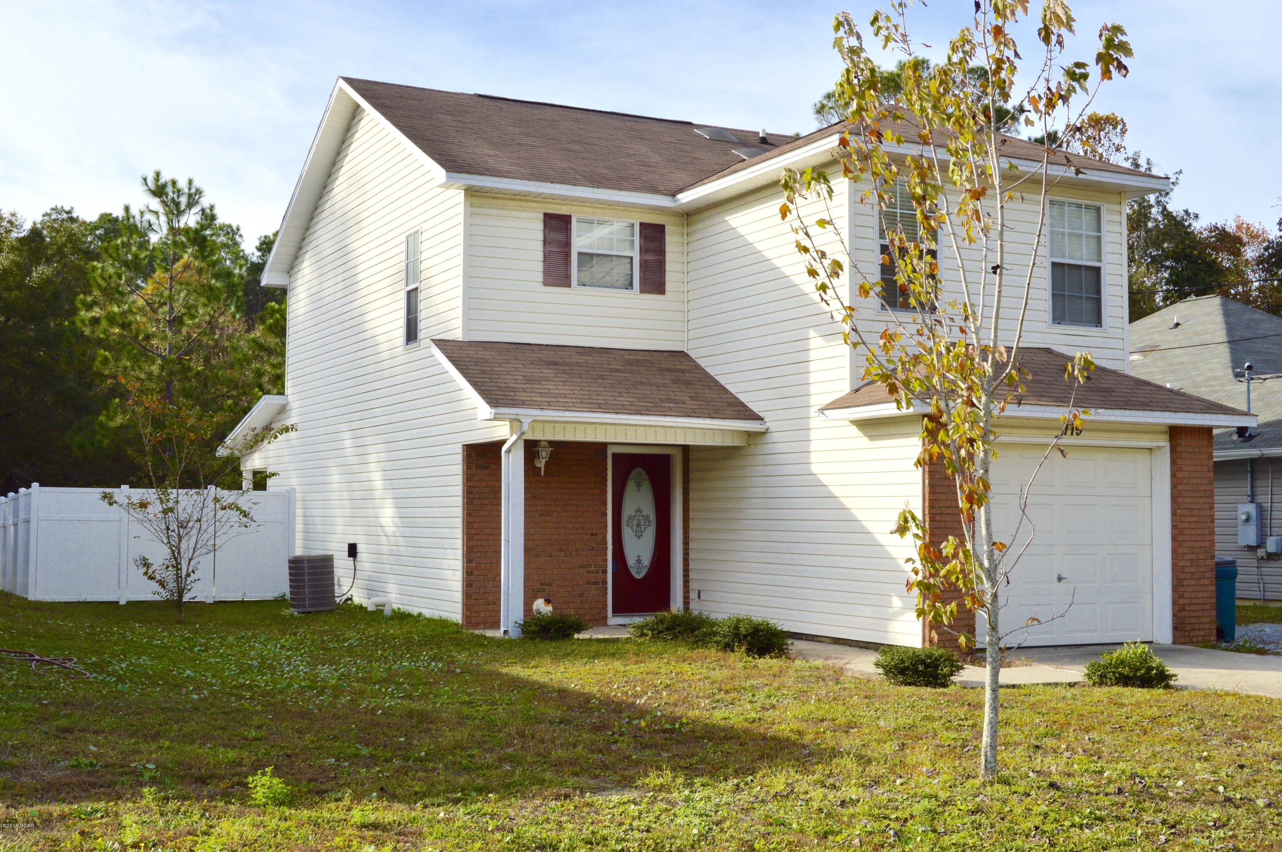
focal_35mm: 42
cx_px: 641
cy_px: 426
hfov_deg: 46.4
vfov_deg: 31.8
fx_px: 1494
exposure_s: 1/500
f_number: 11
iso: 320
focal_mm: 28
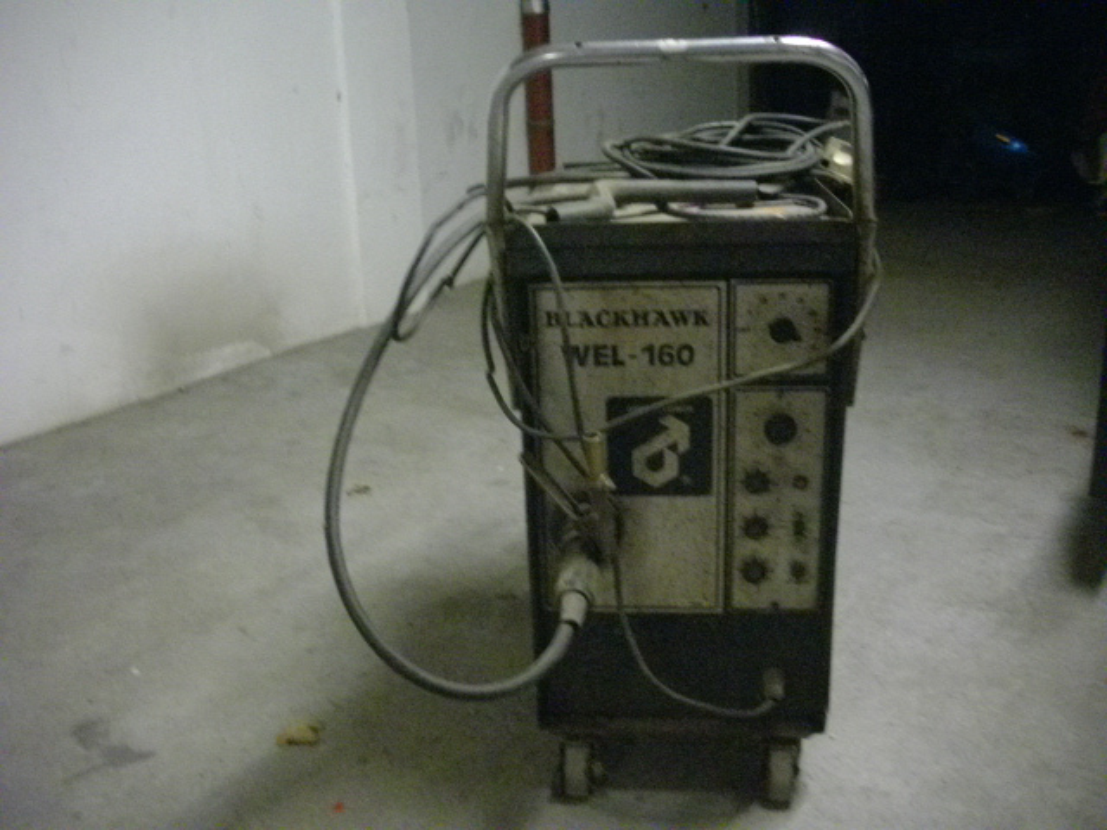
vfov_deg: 38.7
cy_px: 415
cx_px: 554
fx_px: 1183
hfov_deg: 50.1
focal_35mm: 37
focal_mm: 6.2
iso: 800
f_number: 2.8
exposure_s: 1/25
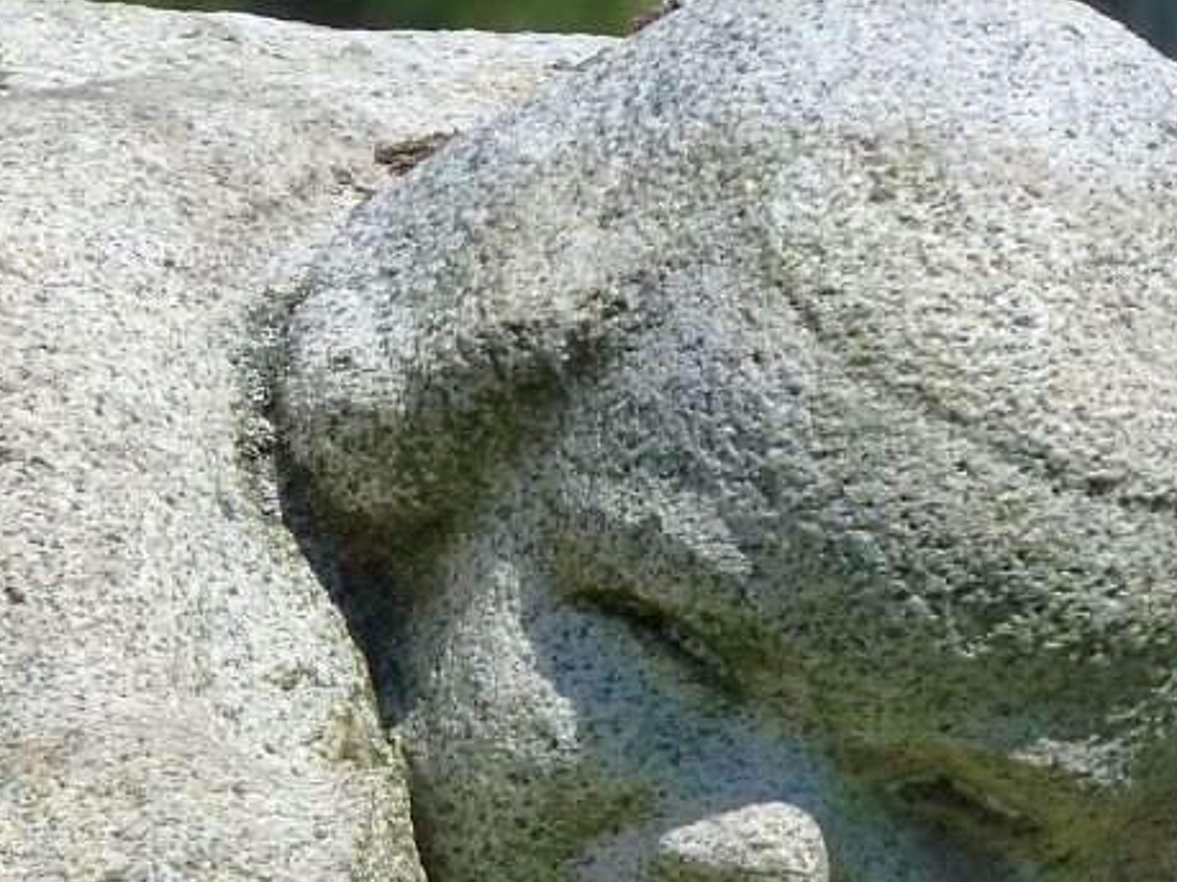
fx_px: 21075
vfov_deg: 2.4
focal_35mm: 620
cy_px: 861
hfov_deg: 3.2
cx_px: 392
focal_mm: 45.7
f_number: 5.6
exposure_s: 1/400
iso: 125
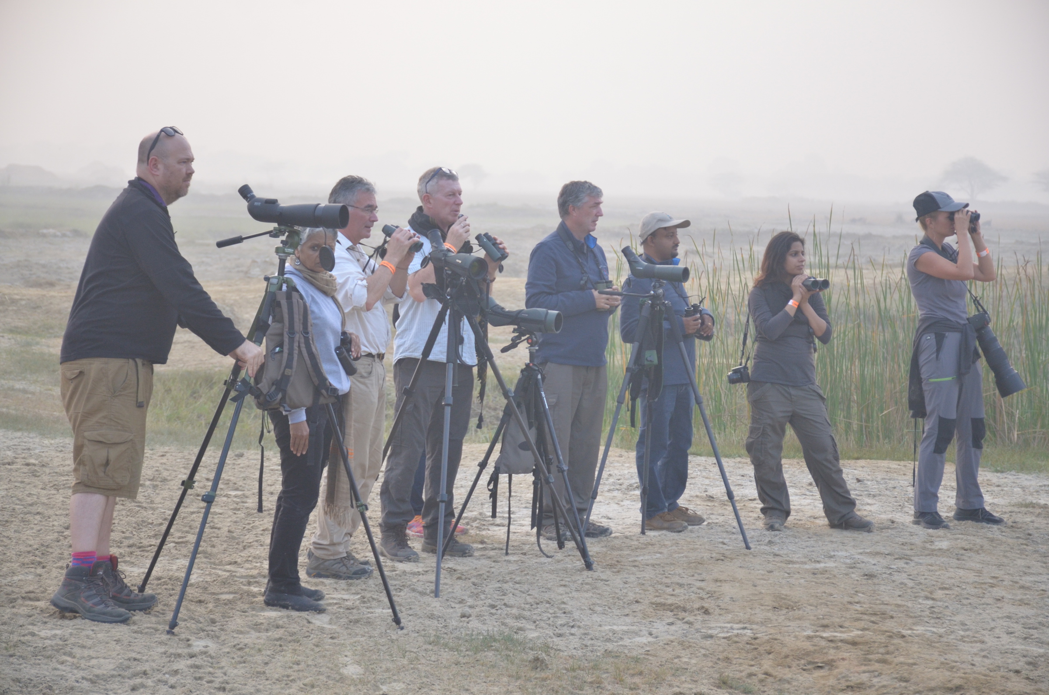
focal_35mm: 105
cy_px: 348
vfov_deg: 13.0
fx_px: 3053
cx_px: 524
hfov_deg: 19.5
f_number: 5
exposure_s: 1/320
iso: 640
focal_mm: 70
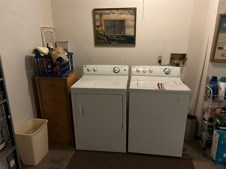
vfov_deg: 53.1
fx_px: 170
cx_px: 113
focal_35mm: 26
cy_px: 84
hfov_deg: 67.3
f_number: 1.5
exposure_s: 1/30
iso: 500
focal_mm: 5.7
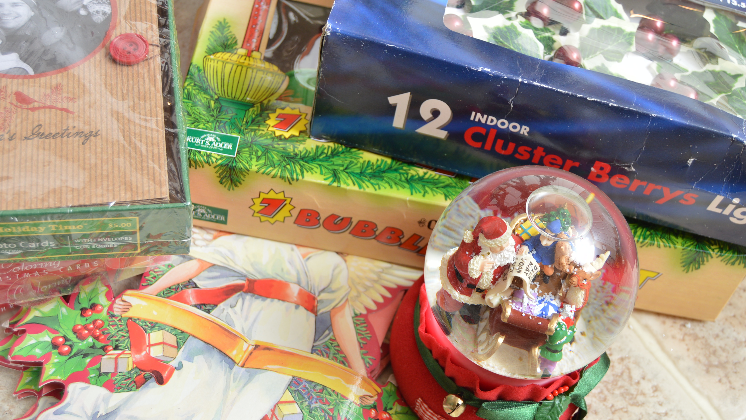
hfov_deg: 40.6
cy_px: 246
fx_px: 1009
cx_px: 377
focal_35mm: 51
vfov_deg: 23.5
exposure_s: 1/160
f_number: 4.5
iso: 200
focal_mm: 32
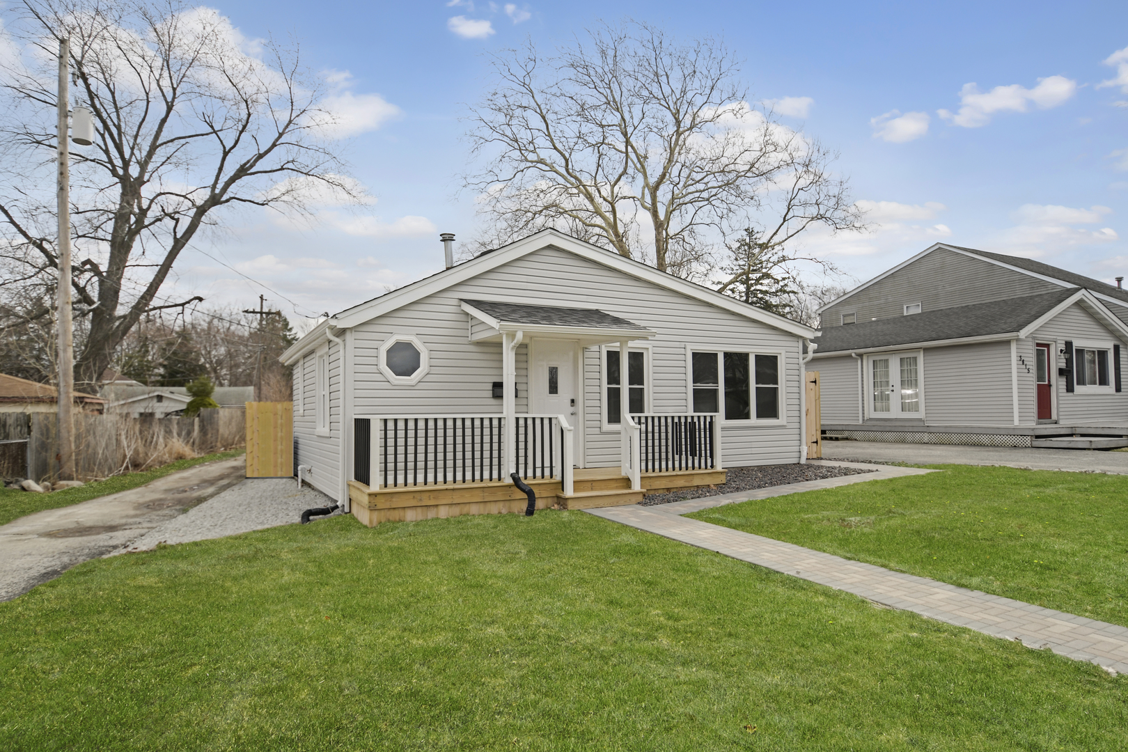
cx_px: 564
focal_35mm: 21
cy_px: 376
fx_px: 658
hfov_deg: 81.2
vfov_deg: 59.5
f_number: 4
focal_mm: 14
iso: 200
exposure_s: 1/8000
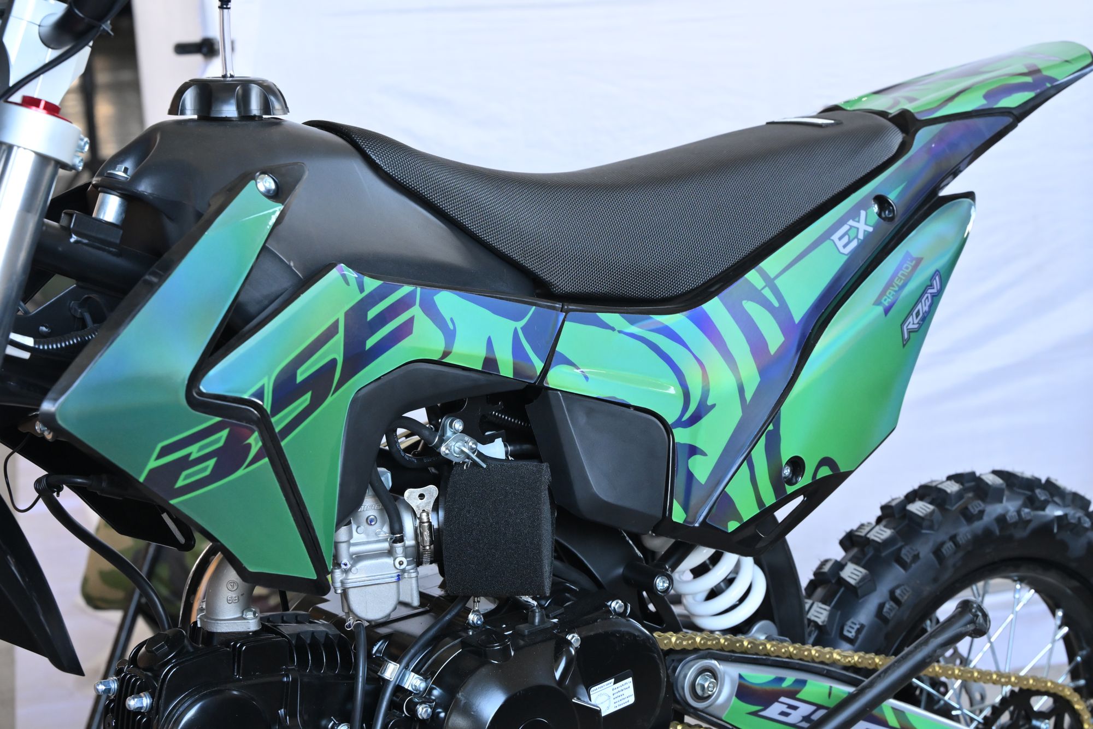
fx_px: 2155
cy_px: 364
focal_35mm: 71
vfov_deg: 19.2
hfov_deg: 28.5
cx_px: 546
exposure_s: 1/80
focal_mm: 71
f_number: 8
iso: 2500
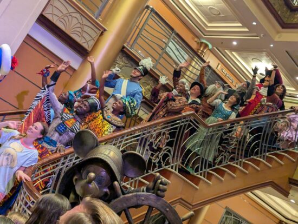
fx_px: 414
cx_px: 149
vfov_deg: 30.3
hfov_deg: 39.6
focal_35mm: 48
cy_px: 112
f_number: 1.85
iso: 975
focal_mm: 6.81
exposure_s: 1/120
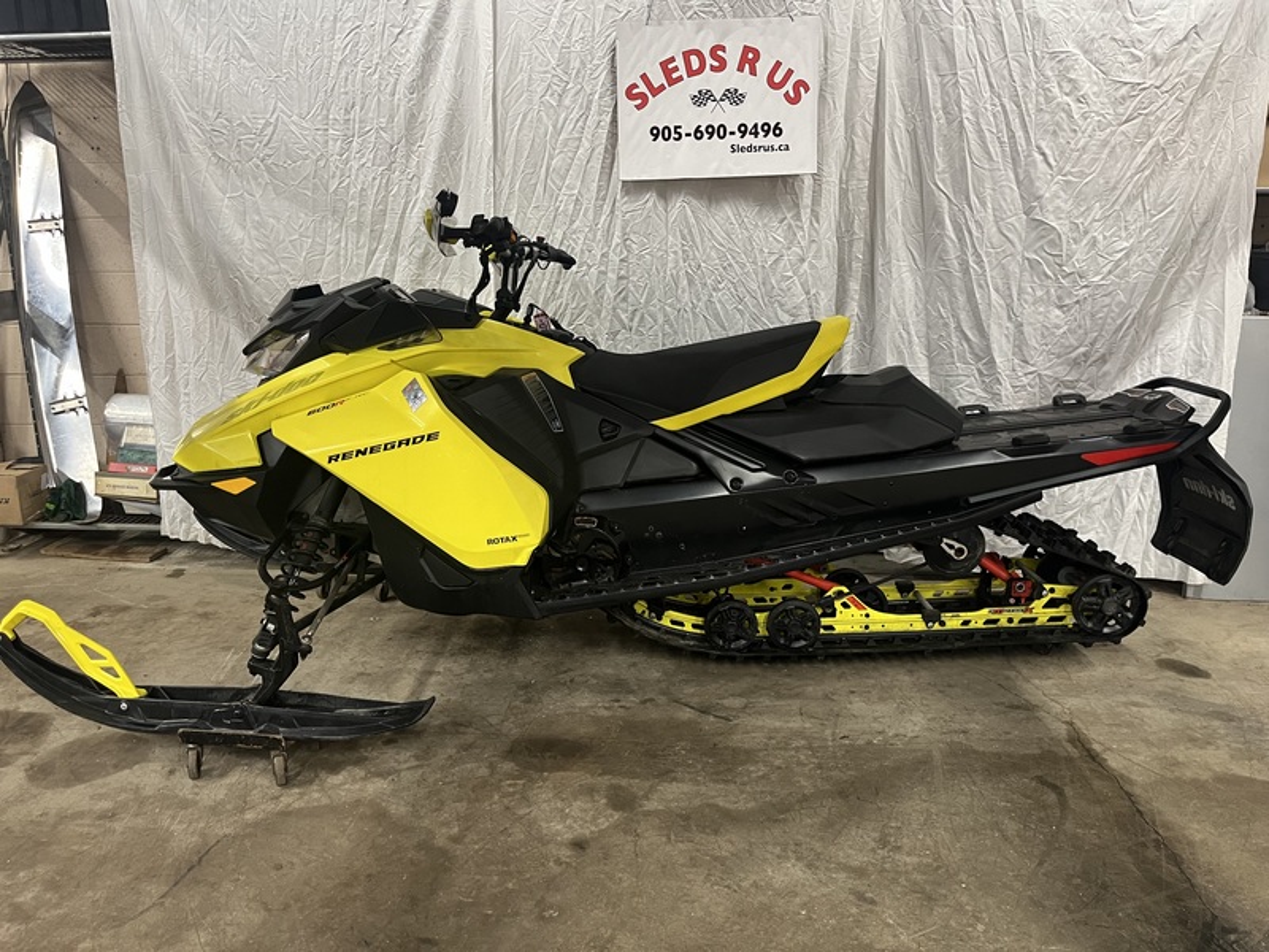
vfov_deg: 53.1
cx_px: 634
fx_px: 953
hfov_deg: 67.3
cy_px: 476
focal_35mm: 26
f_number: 1.6
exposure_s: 1/60
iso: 320
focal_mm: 5.1
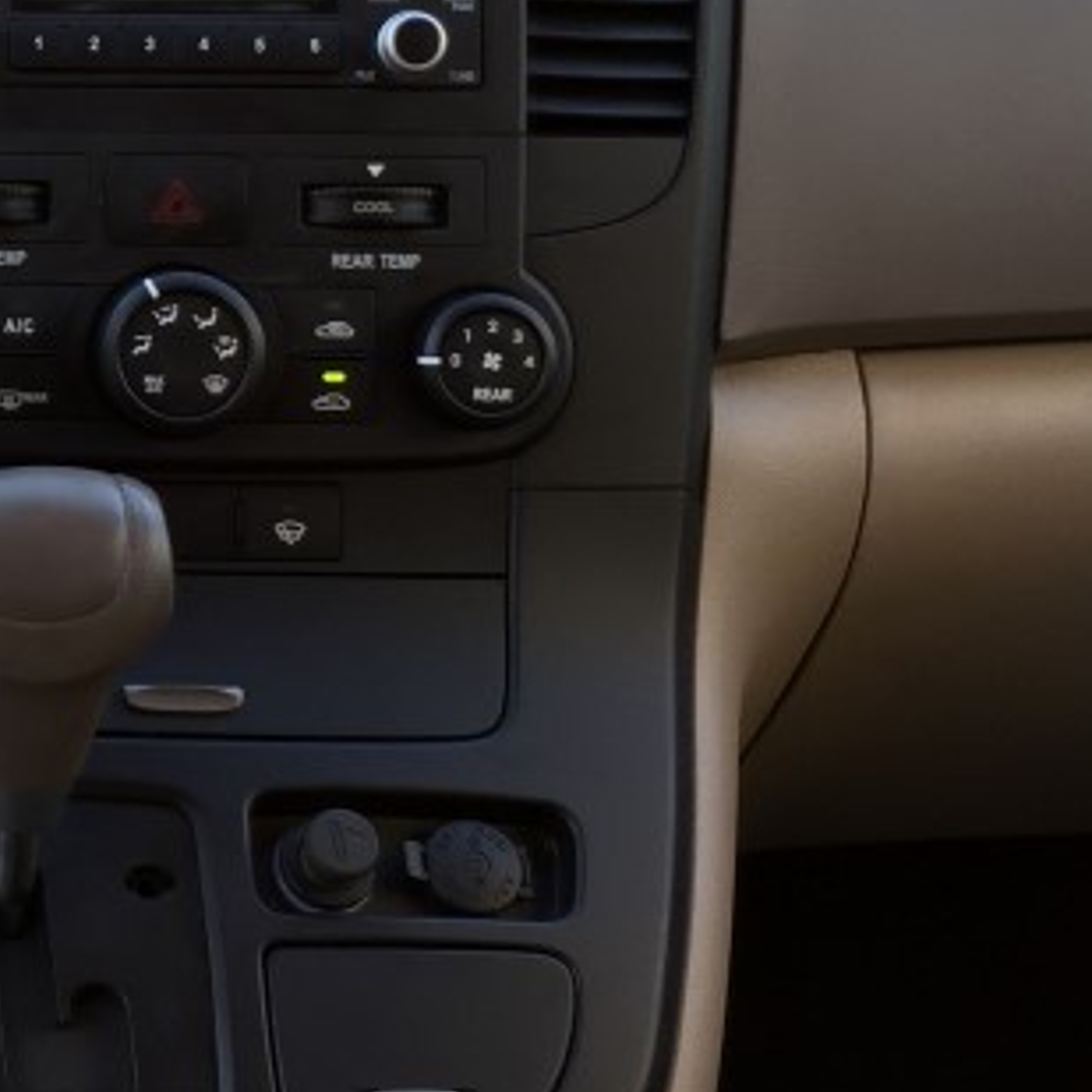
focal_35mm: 85
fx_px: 3034
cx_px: -339
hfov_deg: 18.9
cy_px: 262
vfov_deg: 20.2
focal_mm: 4.15
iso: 32
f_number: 2.2
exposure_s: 1/60
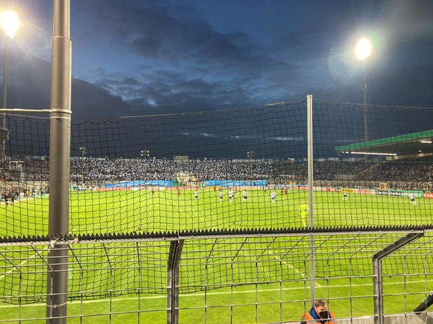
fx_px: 350
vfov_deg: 49.7
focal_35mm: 28
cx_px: 216
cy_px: 162
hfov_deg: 63.4
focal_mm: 3.99
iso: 125
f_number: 1.8
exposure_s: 1/50
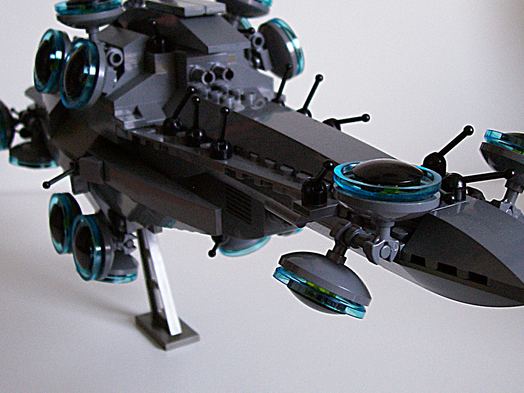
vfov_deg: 26.0
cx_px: 279
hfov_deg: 34.3
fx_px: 848
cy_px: 155
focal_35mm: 56
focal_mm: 7
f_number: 2.9
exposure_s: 1/38.7
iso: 160
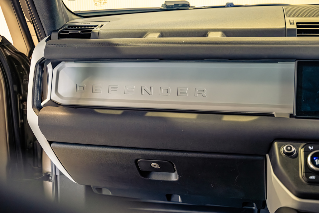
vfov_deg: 24.2
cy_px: 106
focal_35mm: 56
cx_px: 160
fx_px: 496
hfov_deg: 35.6
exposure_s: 1/200
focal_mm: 56
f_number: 3.5
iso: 1600
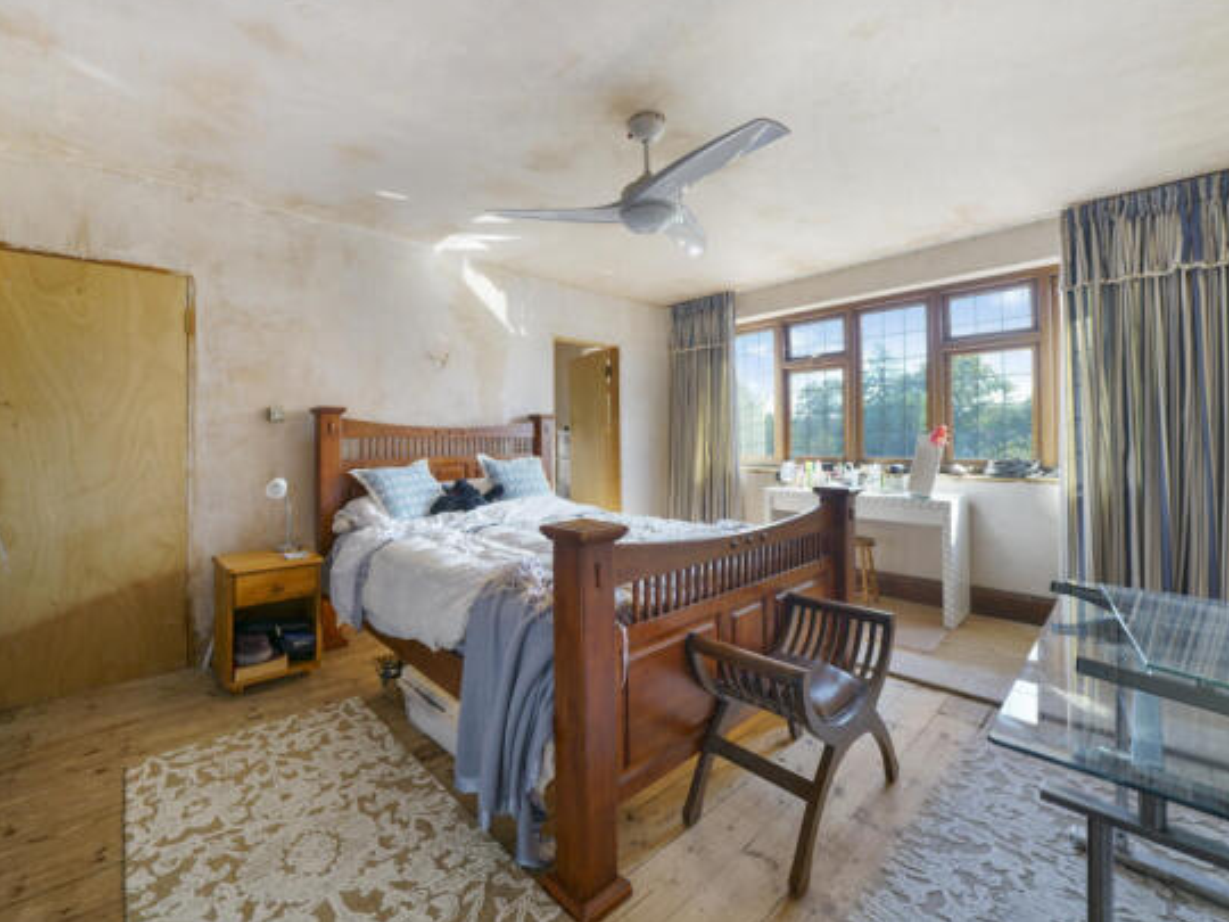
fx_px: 497
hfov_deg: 101.8
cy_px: 429
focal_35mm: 14
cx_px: 556
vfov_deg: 85.5
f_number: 4
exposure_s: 1/640
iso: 500
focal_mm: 12
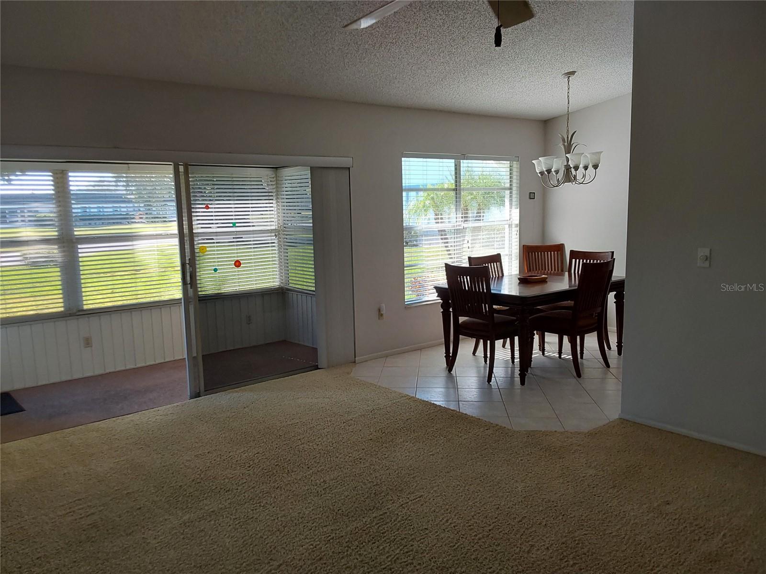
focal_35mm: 28
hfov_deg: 63.4
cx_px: 383
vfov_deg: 49.7
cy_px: 287
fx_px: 620
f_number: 1.9
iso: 50
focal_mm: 2.91
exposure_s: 1/178
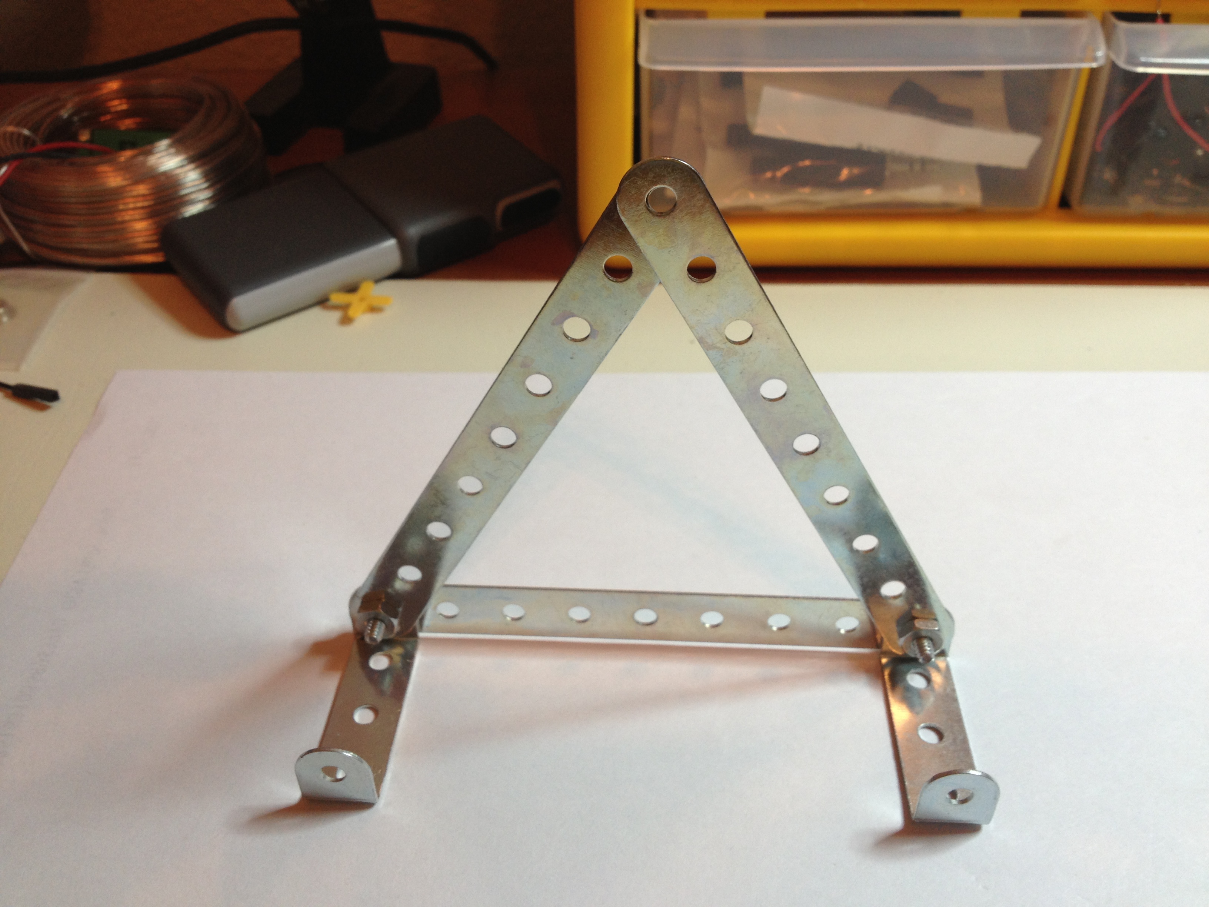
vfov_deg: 40.7
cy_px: 454
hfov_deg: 52.6
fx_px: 1222
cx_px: 604
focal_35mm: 35
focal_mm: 4.28
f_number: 2.4
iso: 64
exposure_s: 1/20
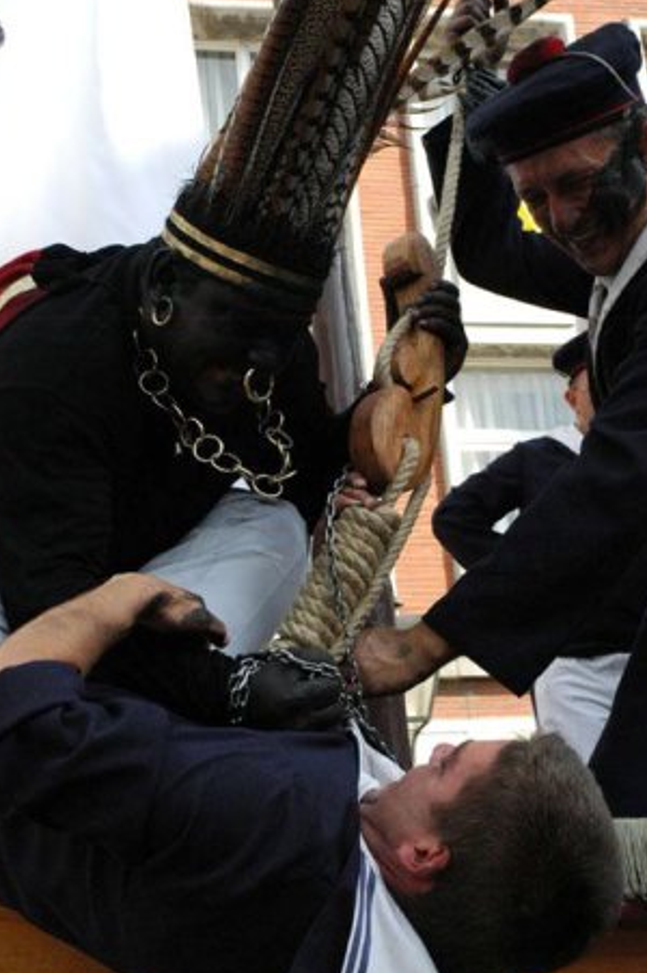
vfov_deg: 26.7
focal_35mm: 76
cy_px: 476
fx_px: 2052
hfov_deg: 17.9
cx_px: 276
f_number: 8
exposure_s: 1/640
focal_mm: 38
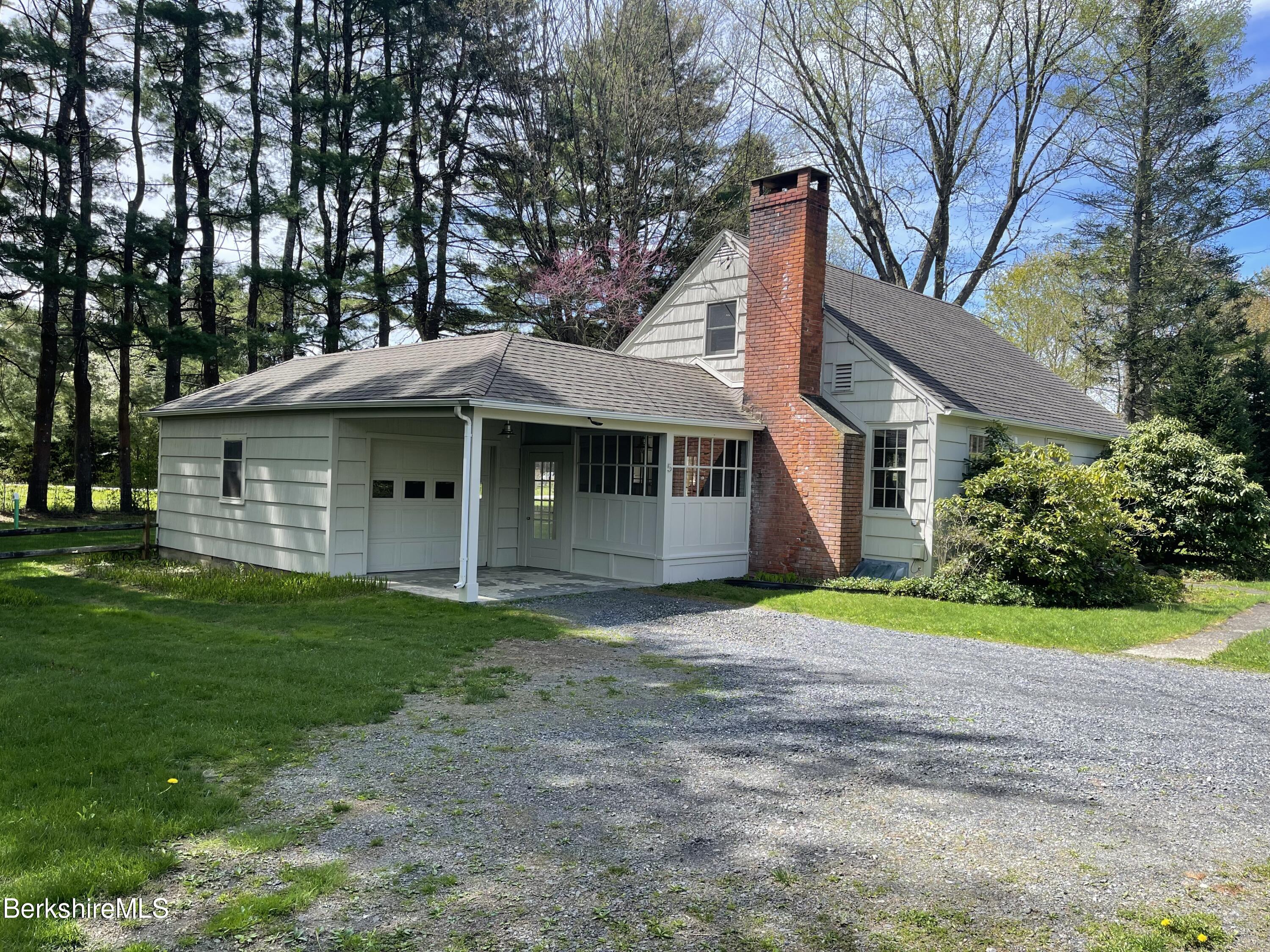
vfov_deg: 54.9
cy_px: 476
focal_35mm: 25
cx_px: 635
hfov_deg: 69.4
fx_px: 917
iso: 32
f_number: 1.6
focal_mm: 5.1
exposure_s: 1/1109
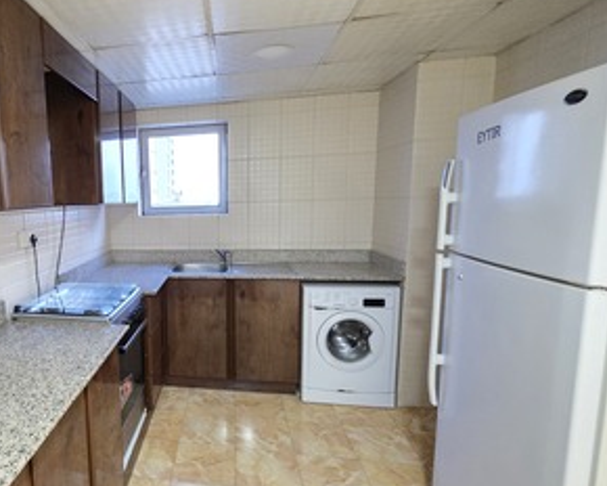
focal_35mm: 20
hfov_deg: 74.8
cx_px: 154
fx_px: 359
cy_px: 261
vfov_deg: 68.0
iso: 1600
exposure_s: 1/25
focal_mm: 2.2
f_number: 1.9
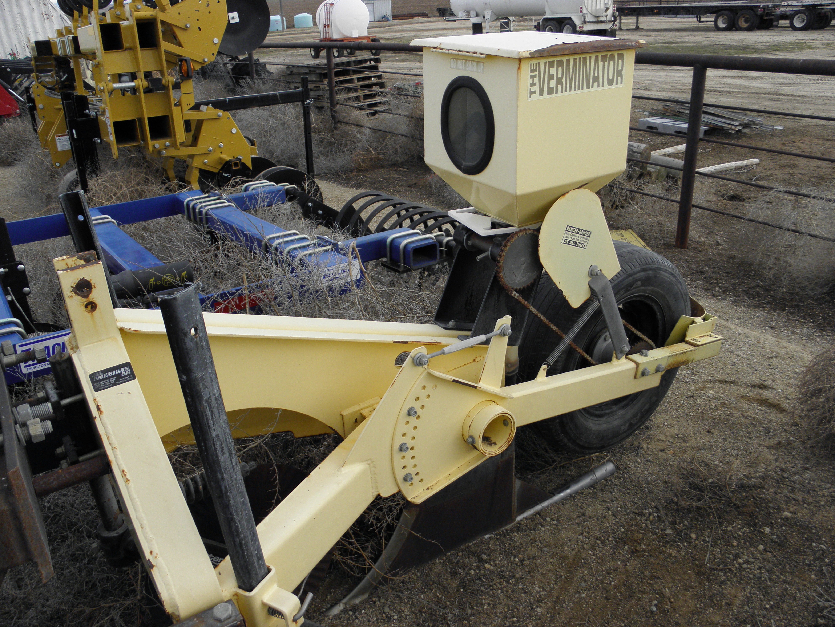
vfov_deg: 49.7
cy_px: 314
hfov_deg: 63.4
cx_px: 418
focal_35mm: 28
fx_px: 675
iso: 100
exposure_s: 1/500
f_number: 3.5
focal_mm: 5
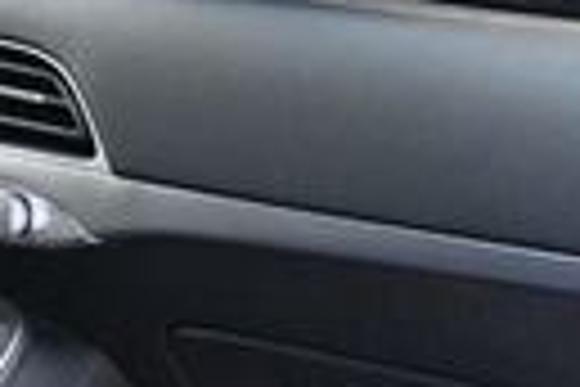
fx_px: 2400
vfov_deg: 9.1
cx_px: 202
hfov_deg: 13.8
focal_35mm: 149
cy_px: 414
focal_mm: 20
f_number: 3.8
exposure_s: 1/125
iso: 400
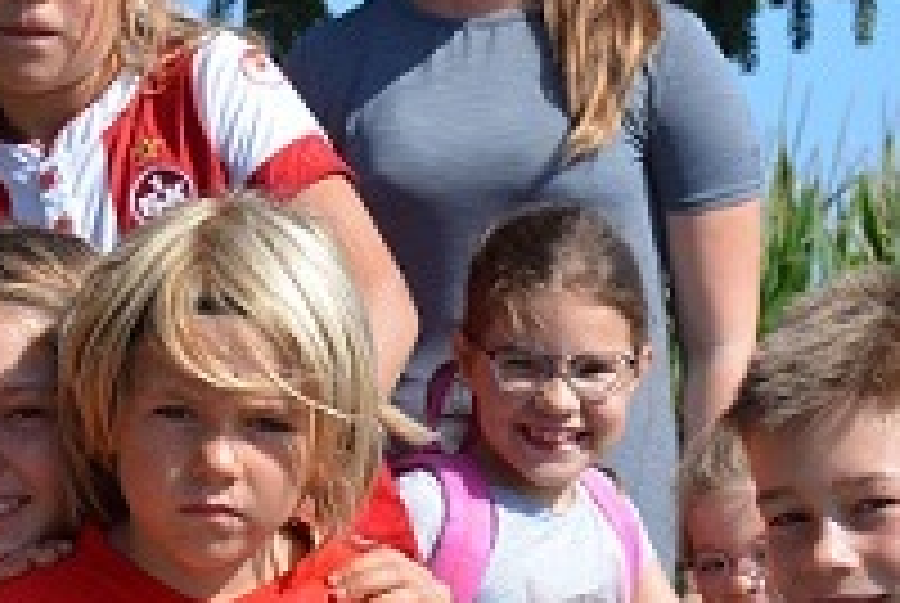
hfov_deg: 8.6
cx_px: 310
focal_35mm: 240
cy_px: 610
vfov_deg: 5.7
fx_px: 6003
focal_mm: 45
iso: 110
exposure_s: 1/250
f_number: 8
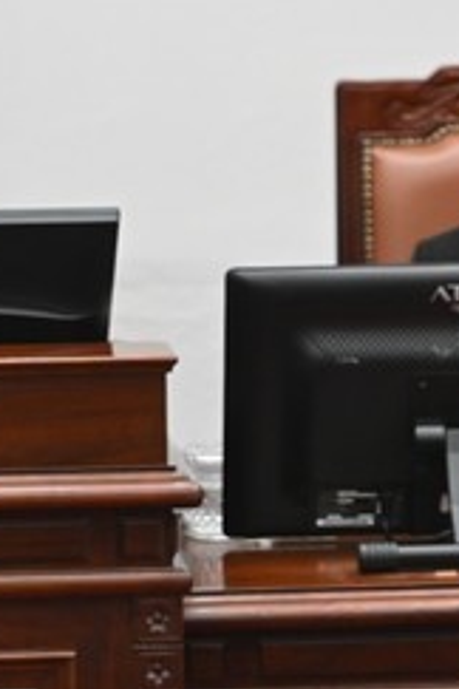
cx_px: -326
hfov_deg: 1.9
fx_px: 14151
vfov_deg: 2.8
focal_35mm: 740
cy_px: 439
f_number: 4
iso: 2000
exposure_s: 1/200
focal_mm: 200
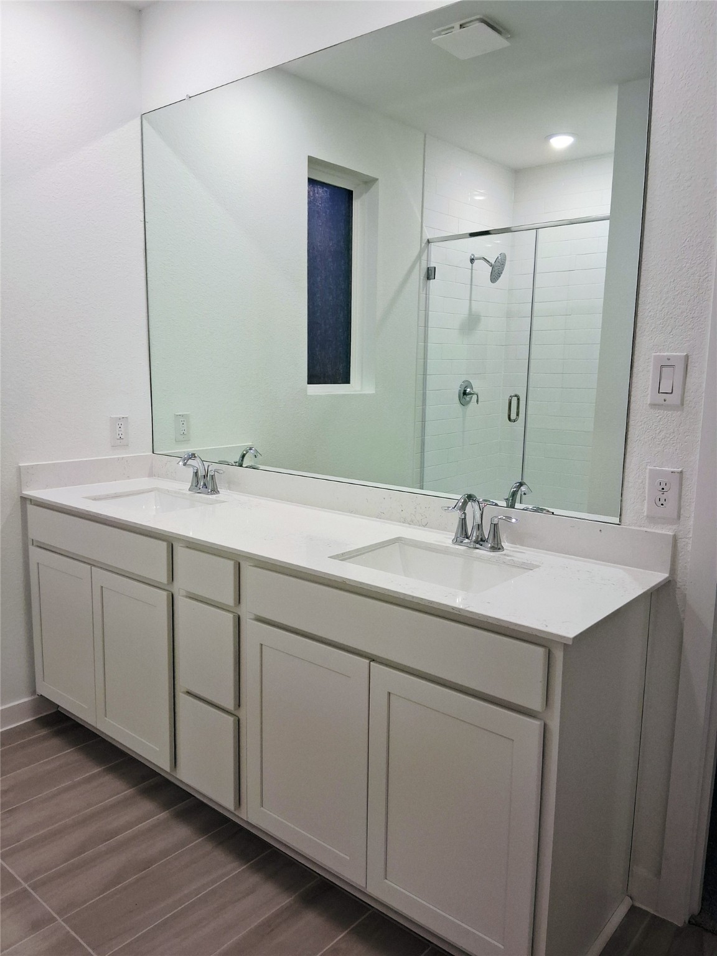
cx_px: 358
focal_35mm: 26
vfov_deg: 67.3
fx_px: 718
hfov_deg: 53.1
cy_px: 478
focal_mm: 3.98
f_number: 1.8
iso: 200
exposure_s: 1/100
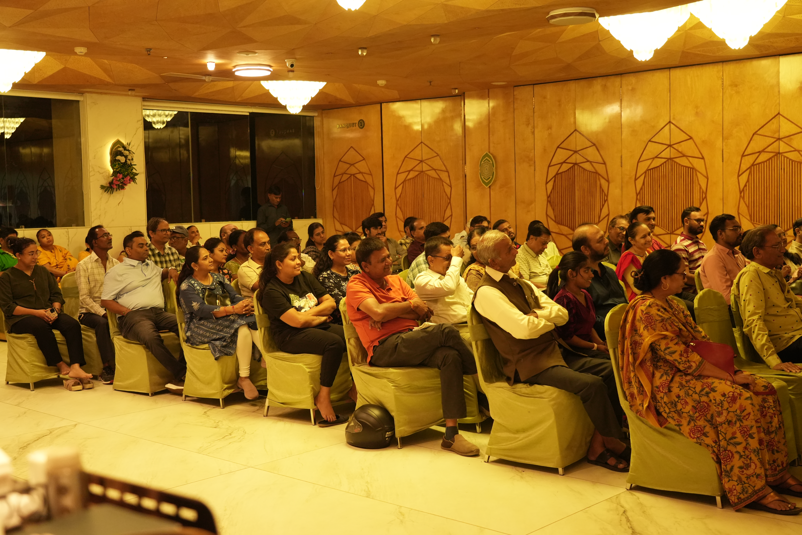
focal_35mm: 42
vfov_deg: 31.9
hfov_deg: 46.4
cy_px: 268
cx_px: 401
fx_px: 936
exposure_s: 1/125
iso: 4000
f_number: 4
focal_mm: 42
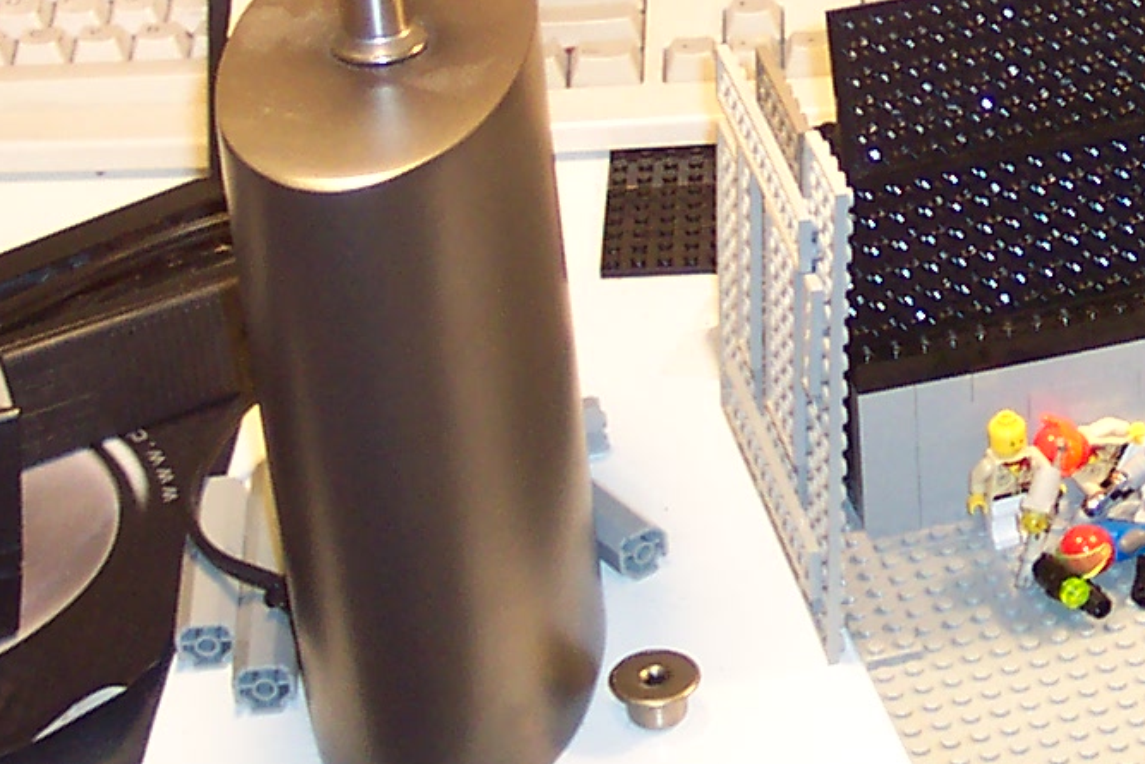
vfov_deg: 11.1
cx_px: 1239
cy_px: 185
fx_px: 3913
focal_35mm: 123
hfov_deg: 16.2
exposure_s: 1/45
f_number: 2.8
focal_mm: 8
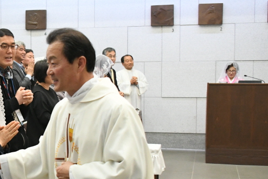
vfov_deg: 17.5
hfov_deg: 24.8
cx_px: 2
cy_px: 113
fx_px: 581
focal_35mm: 78
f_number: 4.5
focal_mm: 26
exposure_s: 1/100
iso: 4000
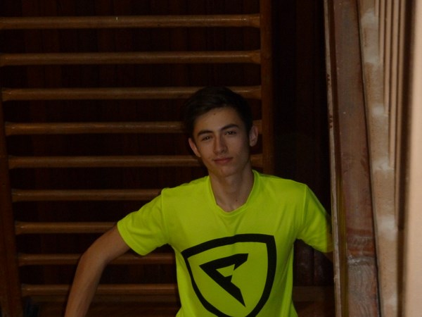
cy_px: 158
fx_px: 1792
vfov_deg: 10.1
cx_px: 211
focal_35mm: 147
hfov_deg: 13.4
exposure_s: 1/160
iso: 500
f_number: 4.5
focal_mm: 24.1
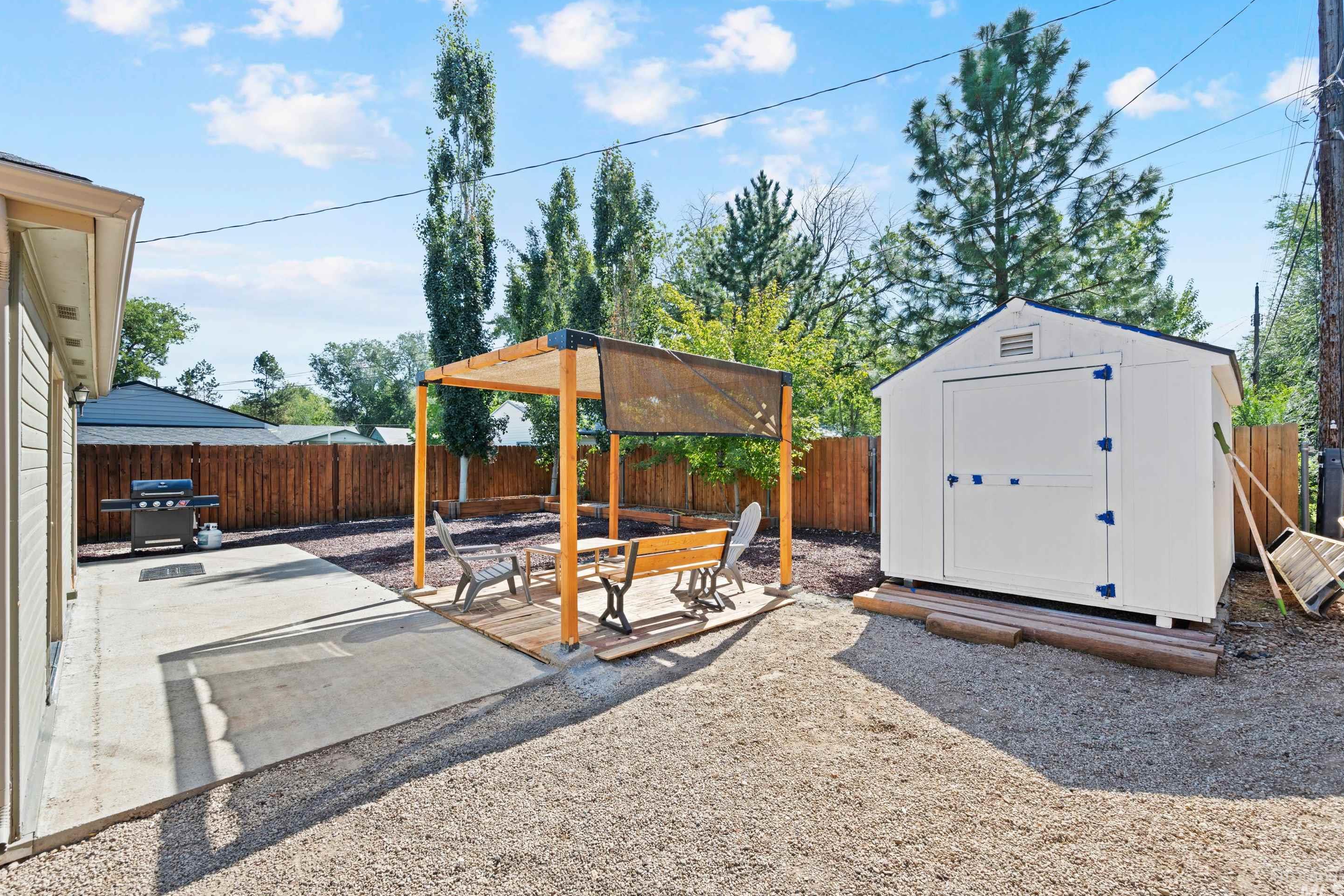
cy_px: 446
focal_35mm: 15
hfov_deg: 100.4
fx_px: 560
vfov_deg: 77.3
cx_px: 659
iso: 100
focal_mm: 14
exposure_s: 1/40
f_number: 9
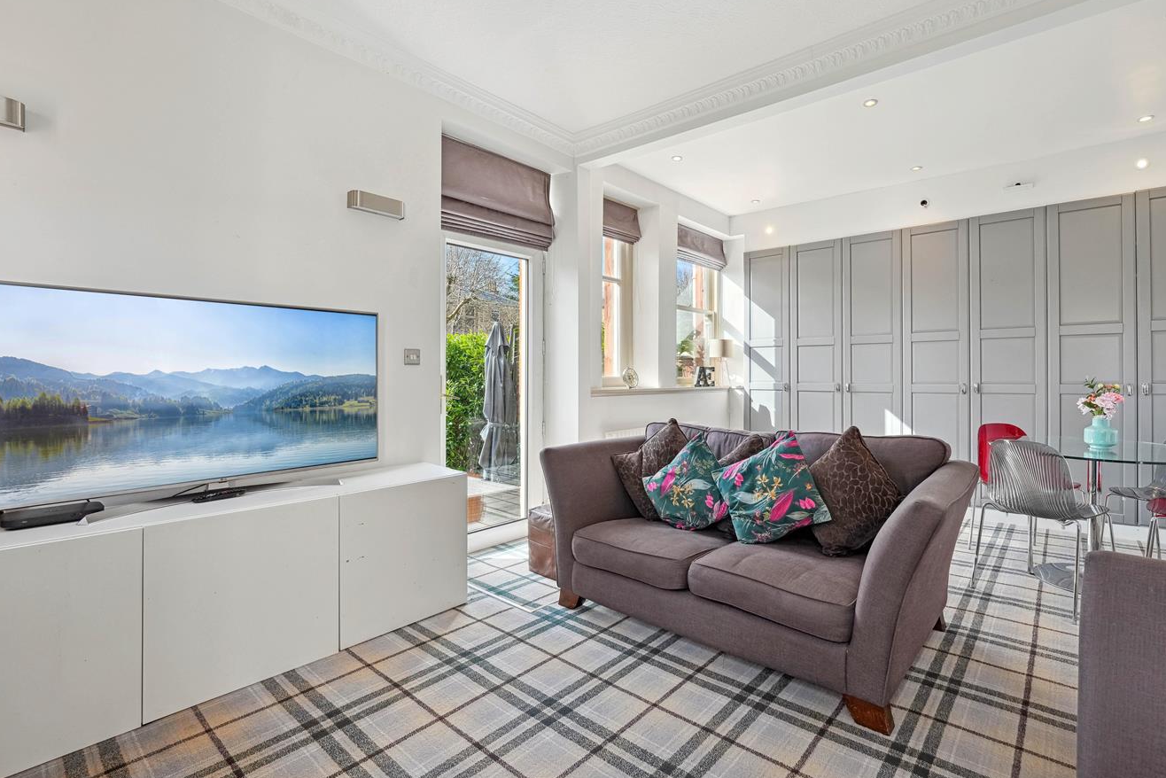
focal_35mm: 16
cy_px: 368
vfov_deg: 73.7
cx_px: 639
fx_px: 518
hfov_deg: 96.4
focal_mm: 13
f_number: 8
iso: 800
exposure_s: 1/250
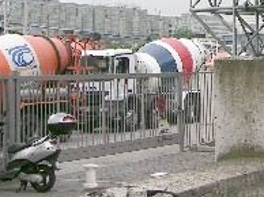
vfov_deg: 13.3
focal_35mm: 106
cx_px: 251
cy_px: -84
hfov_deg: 18.2
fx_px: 807
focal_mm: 8.9
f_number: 5.6
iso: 50
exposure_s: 1/61.8
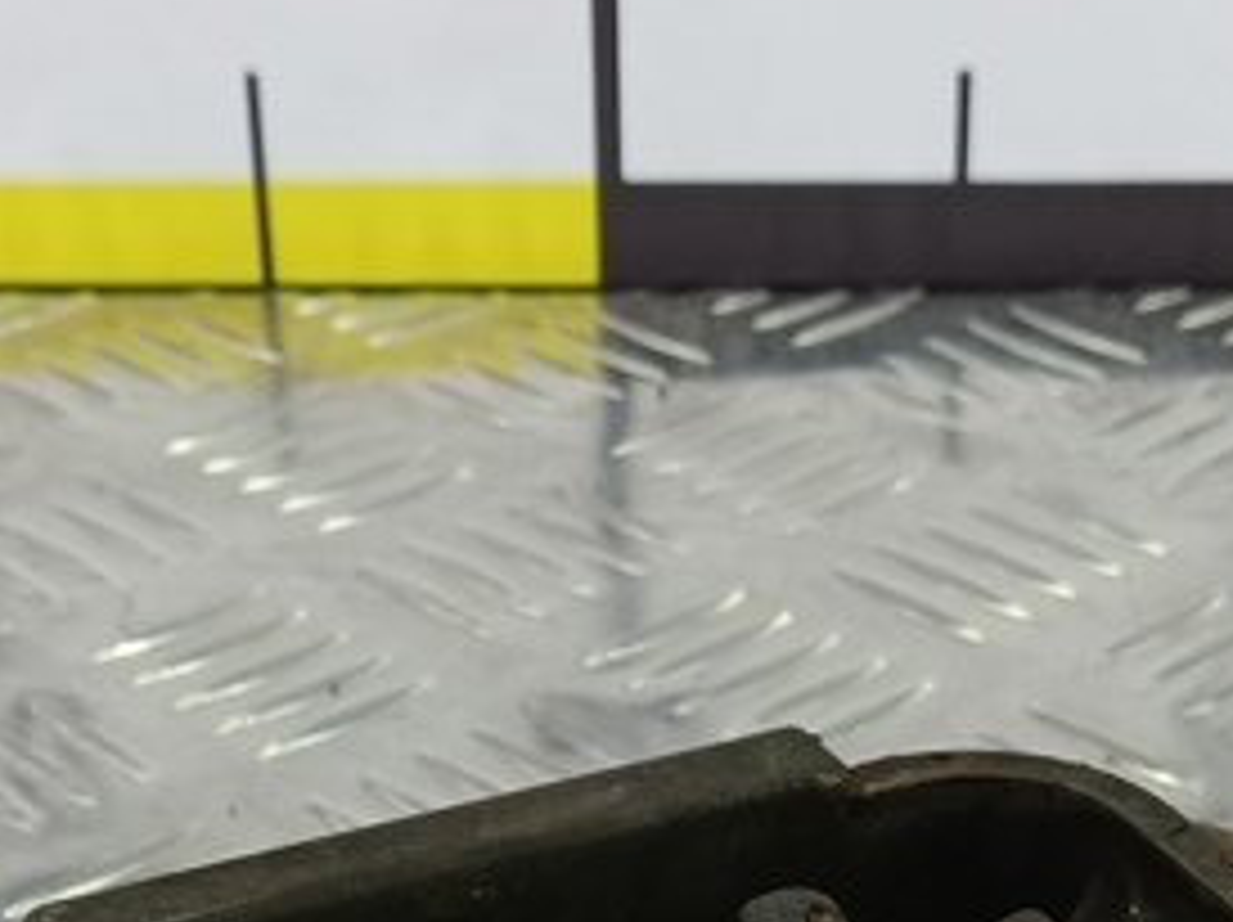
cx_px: 644
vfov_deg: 14.9
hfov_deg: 22.8
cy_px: 1655
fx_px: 3061
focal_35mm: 86
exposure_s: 1/50
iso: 133
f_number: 1.6
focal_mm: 4.11
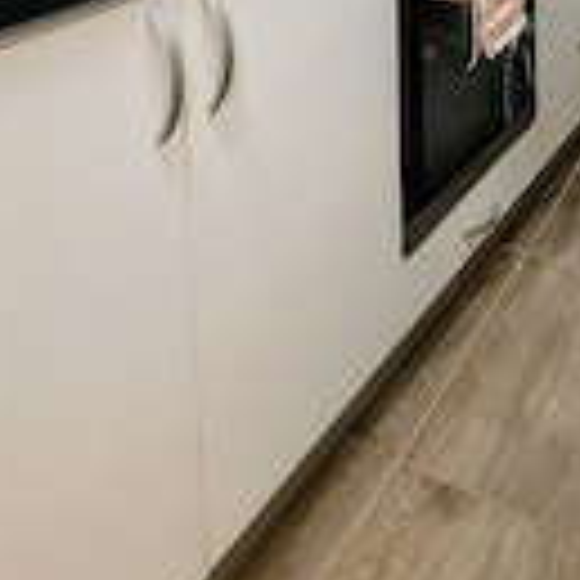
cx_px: 297
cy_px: -157
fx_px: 834
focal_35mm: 44
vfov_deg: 30.8
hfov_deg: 38.3
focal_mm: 1.96
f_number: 2.2
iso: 100
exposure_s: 1/33
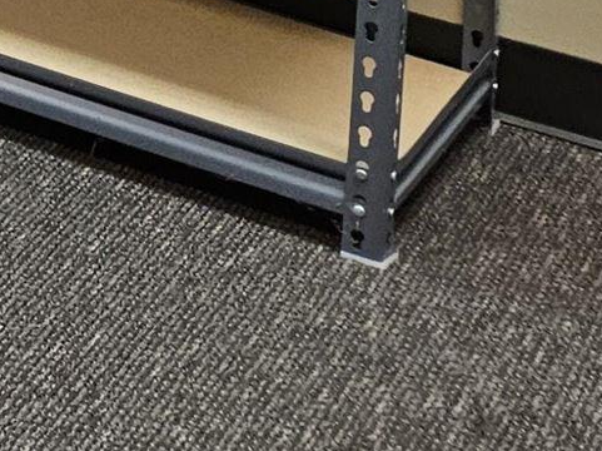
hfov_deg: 10.4
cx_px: -1106
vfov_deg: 8.5
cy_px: -878
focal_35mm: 147
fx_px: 2555
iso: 160
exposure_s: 1/120
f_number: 1.8
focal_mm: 5.4
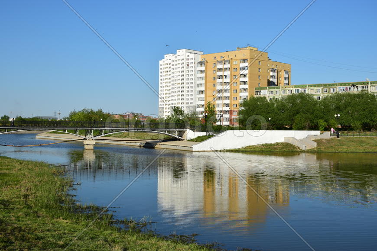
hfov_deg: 41.1
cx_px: 188
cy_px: 126
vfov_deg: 28.1
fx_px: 503
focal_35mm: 48
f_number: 8
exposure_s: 1/320
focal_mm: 32
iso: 100
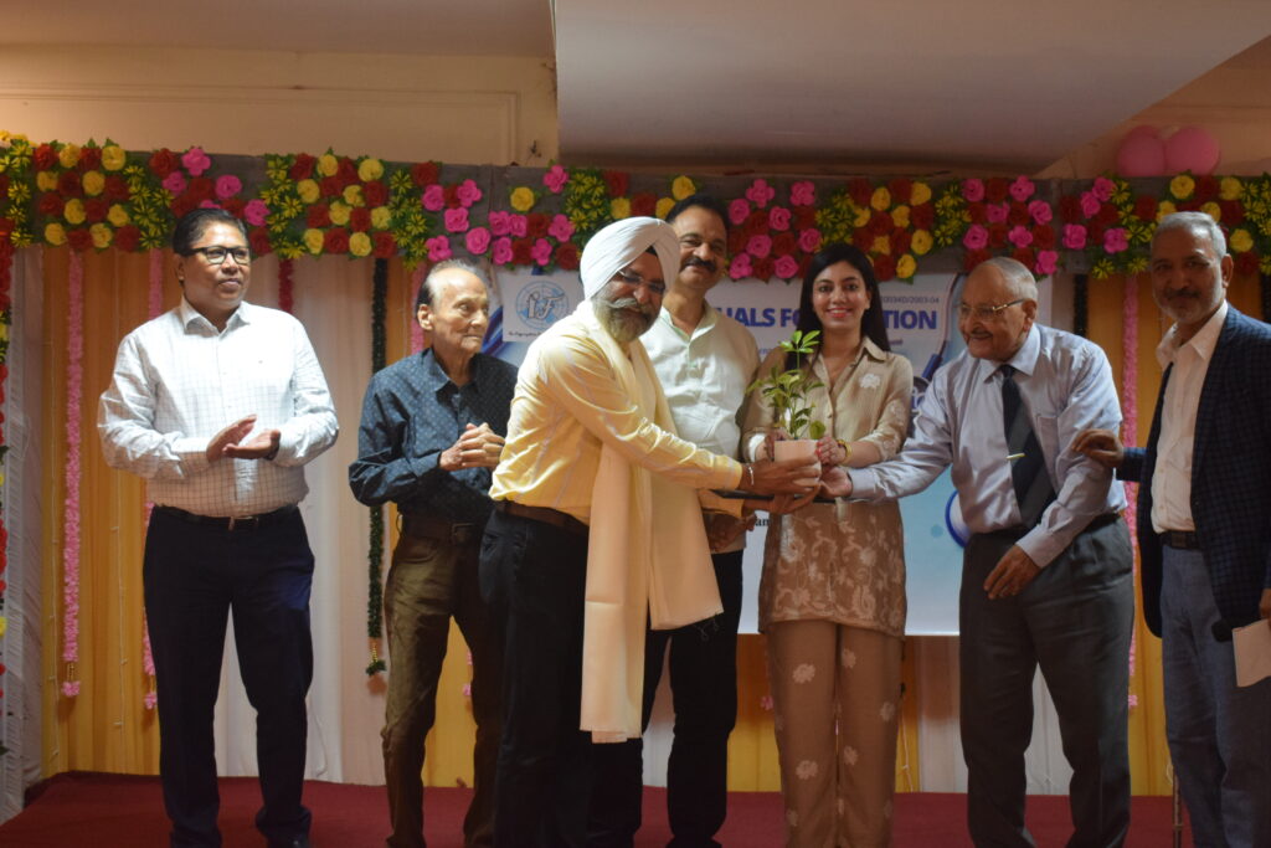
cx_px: 636
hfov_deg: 37.8
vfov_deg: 25.8
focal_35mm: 52
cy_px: 424
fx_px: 1854
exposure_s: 1/60
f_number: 4.5
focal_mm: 35
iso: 2200
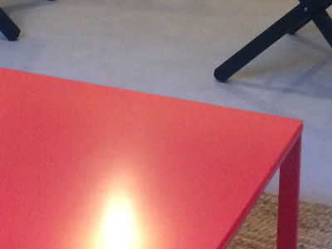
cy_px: -170
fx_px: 1113
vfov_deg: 11.9
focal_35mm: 116
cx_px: 259
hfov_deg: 16.9
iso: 250
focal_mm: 4.15
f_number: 2.2
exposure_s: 1/25
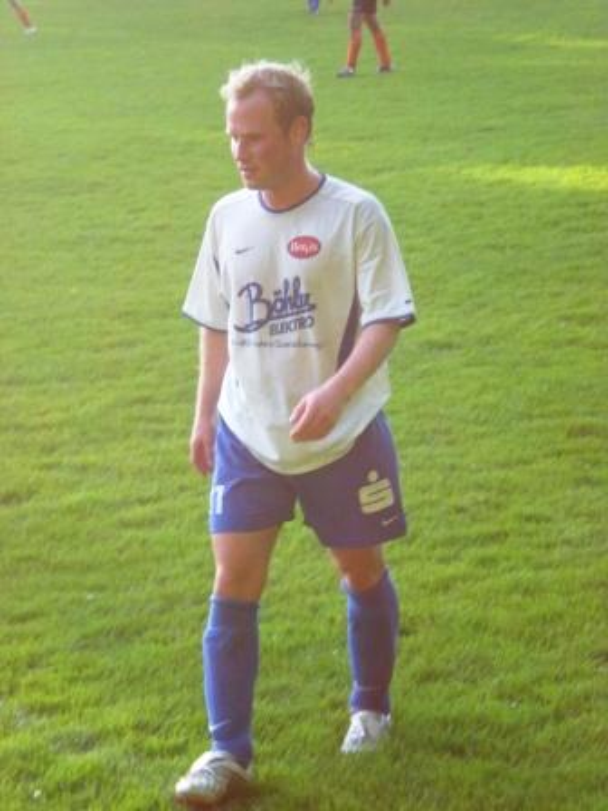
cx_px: 304
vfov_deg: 17.3
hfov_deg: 13.0
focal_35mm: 114
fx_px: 2670
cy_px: 406
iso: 400
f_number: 5.9
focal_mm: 18.9
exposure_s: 1/140
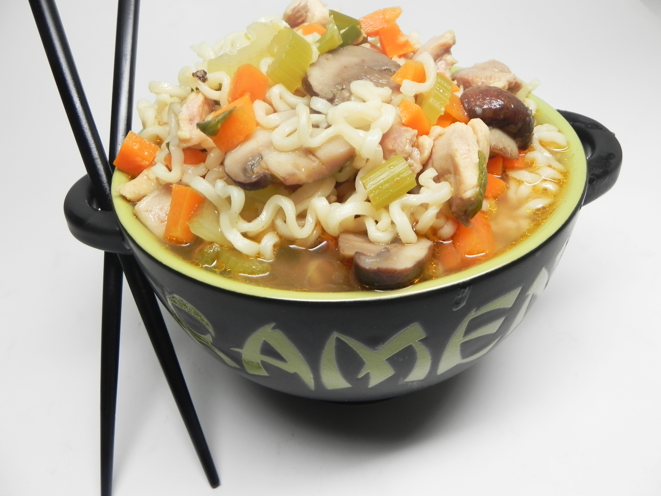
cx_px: 330
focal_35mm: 29
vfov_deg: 48.2
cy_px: 248
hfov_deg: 61.7
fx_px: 554
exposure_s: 1/39.7
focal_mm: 5.2
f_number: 2.8
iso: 160
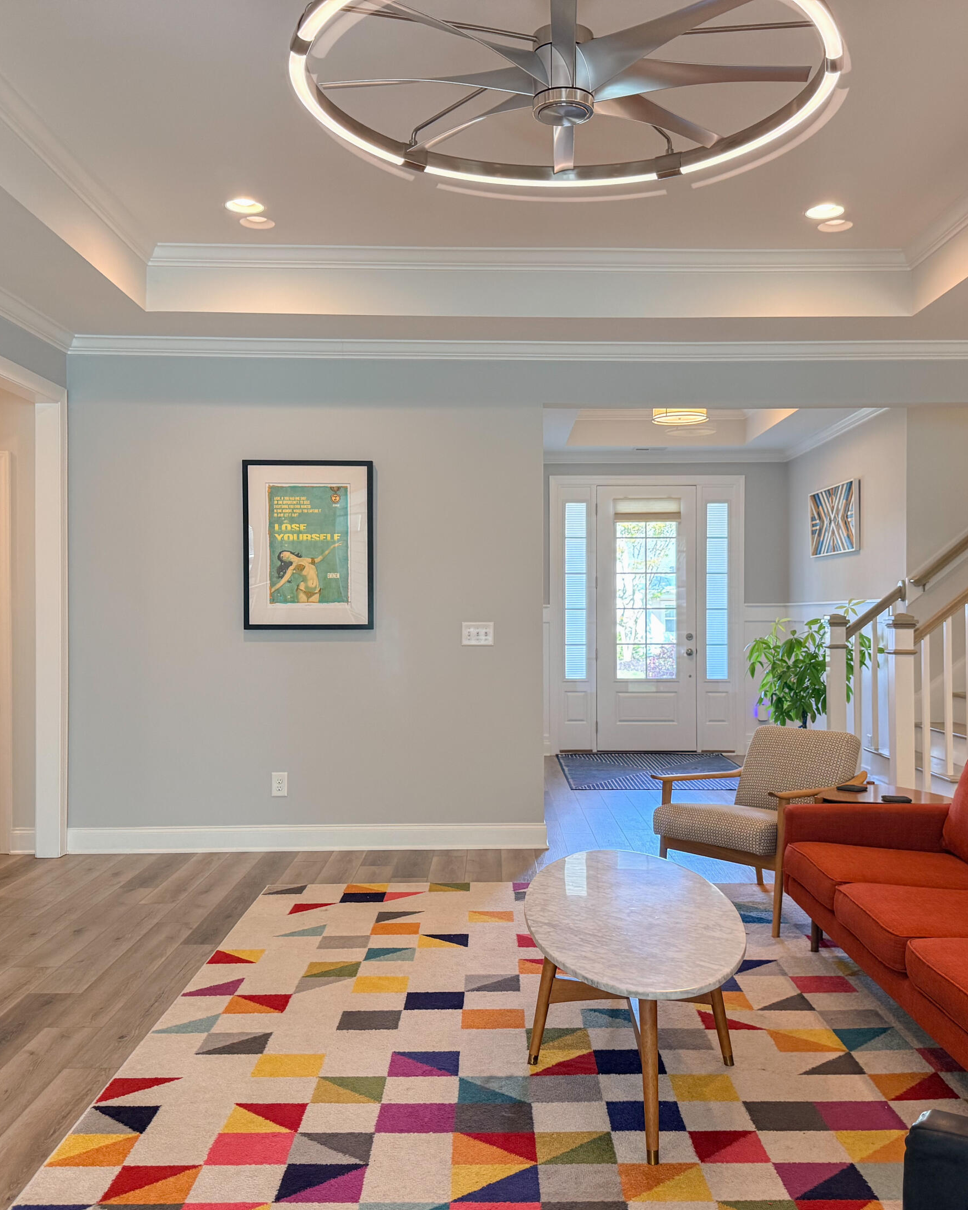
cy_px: 619
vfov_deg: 55.7
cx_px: 512
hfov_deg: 45.8
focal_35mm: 32
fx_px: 1146
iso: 250
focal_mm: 6.76
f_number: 1.8
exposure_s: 1/120
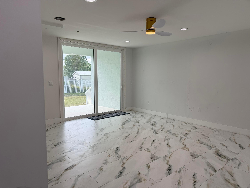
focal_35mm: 24
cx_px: 125
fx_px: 173
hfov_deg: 71.6
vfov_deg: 56.8
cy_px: 94
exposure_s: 1/665
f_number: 1.78
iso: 80
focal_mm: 6.76
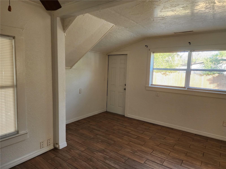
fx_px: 150
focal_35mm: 23
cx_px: 113
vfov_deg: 58.9
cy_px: 84
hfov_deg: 73.9
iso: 320
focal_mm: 6.4
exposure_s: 1/120
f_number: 1.8
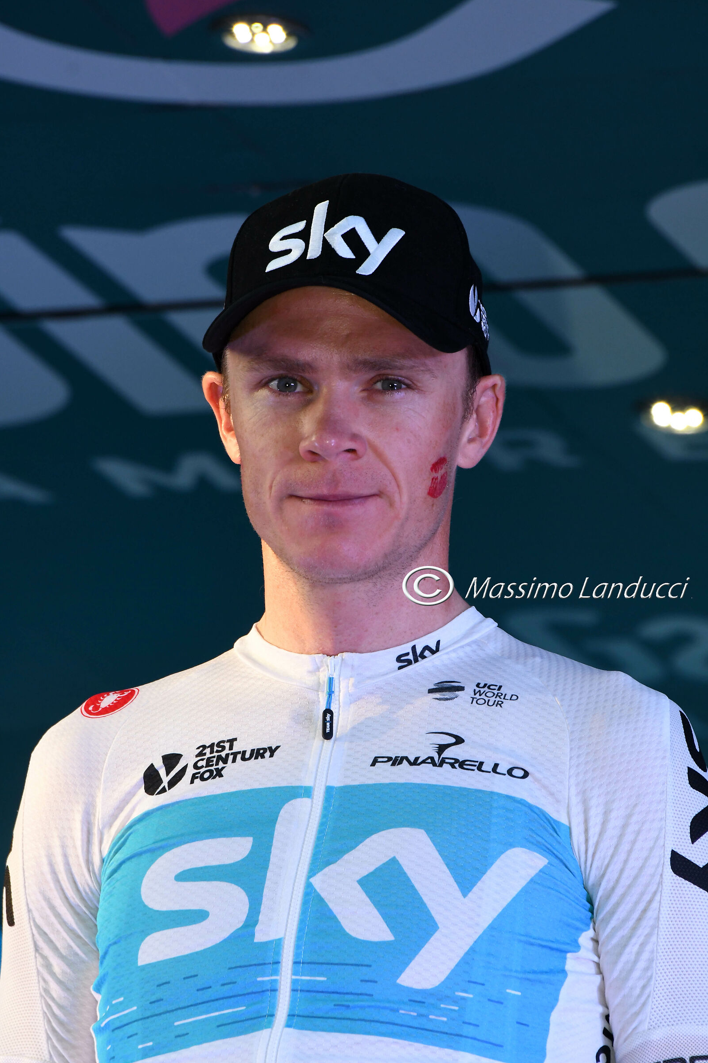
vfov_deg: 4.6
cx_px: 354
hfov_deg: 3.0
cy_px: 532
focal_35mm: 451
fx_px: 13307
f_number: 8
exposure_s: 1/640
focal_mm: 300
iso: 1250
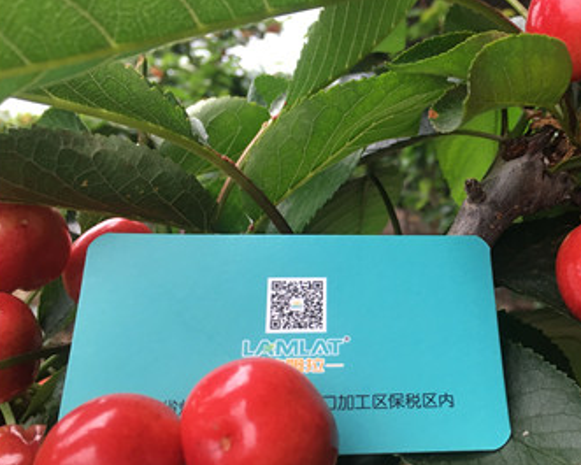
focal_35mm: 41
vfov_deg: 36.5
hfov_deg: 43.8
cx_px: 411
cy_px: 226
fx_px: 705
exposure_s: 1/33
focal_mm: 4.15
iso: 40
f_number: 2.2
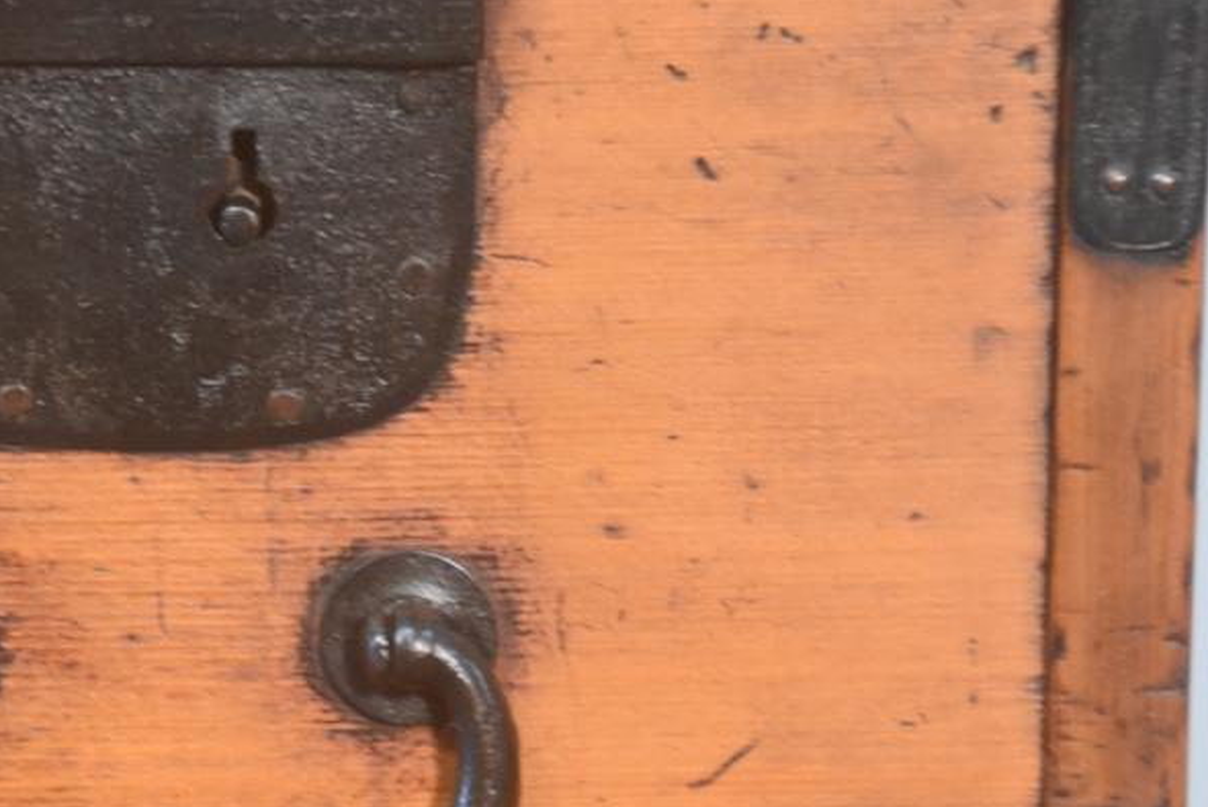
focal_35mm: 248
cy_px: 439
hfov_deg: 8.3
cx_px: 156
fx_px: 8325
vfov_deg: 5.5
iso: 3600
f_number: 5.6
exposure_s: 1/60
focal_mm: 90
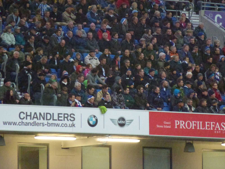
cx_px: 112
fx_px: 2125
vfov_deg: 4.5
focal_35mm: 327
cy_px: 84
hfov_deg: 6.1
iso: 1600
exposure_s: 1/80
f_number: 5.8
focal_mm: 58.6
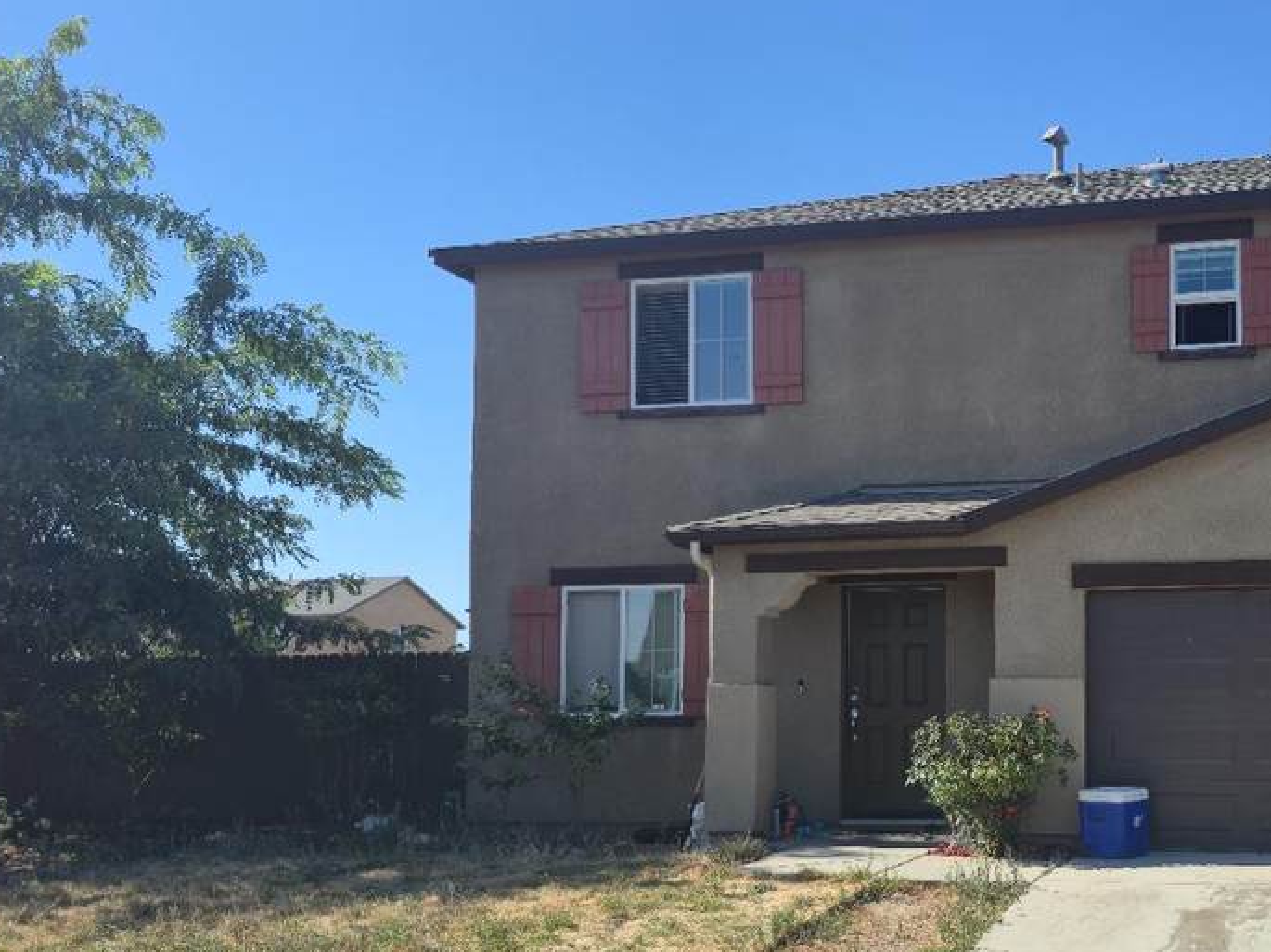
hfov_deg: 42.2
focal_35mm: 43
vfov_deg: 33.3
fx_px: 1578
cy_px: 638
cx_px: 987
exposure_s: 1/740
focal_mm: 6.3
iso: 12
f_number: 1.7
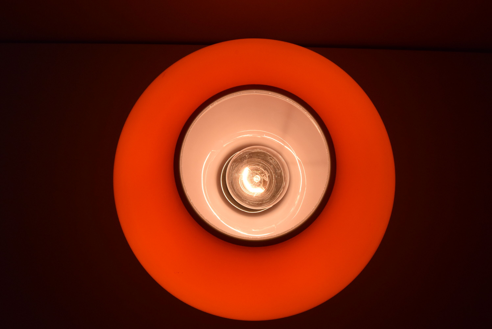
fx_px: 492
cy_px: 164
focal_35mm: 36
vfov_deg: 36.9
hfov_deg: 53.1
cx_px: 246
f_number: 14
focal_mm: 24
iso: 1600
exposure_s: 1/800
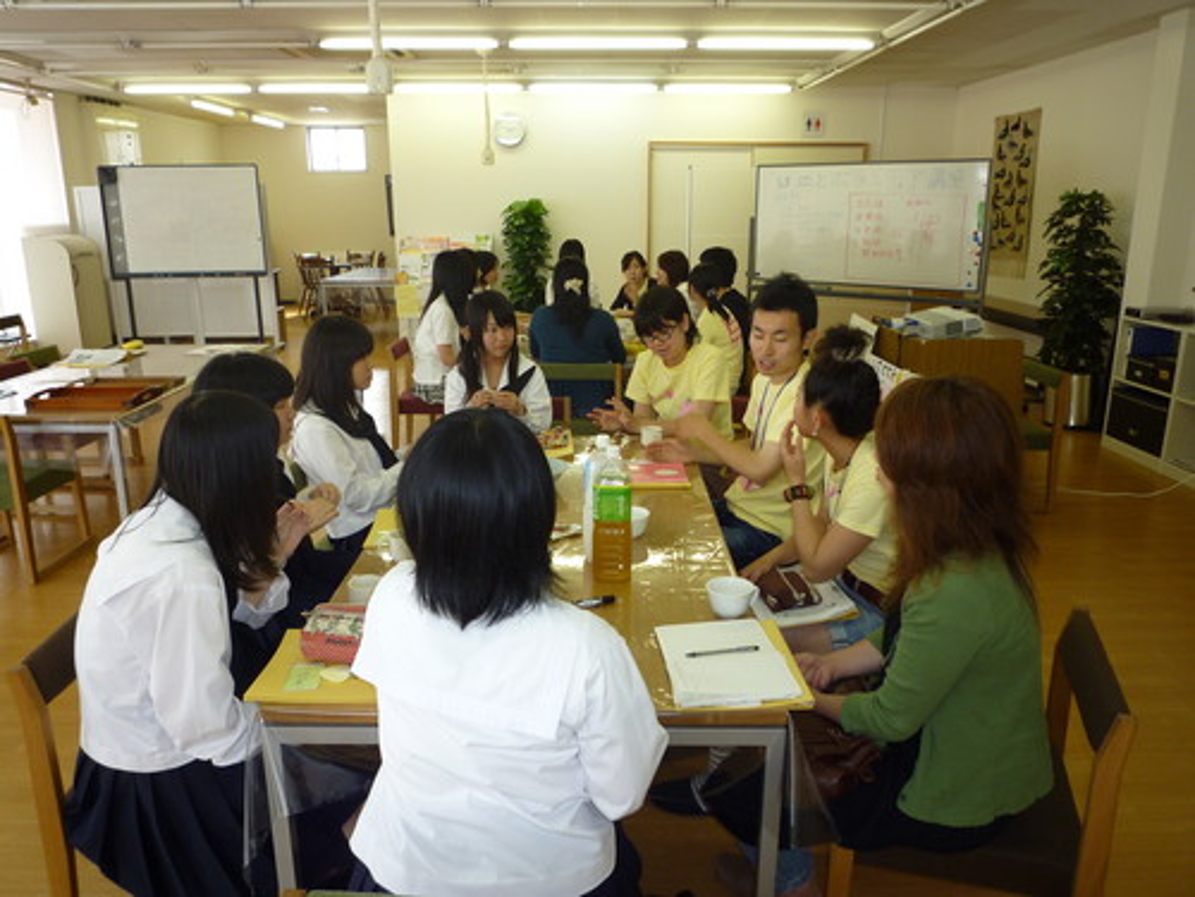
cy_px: 448
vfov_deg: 54.9
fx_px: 863
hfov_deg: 69.4
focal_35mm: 25
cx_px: 598
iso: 100
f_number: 2.8
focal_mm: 4.4
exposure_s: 1/30
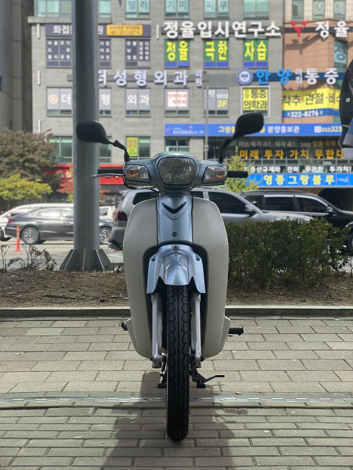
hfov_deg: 28.0
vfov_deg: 36.8
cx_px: 176
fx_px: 707
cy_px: 235
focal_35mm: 52
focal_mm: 6
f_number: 2
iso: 20
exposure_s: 1/705
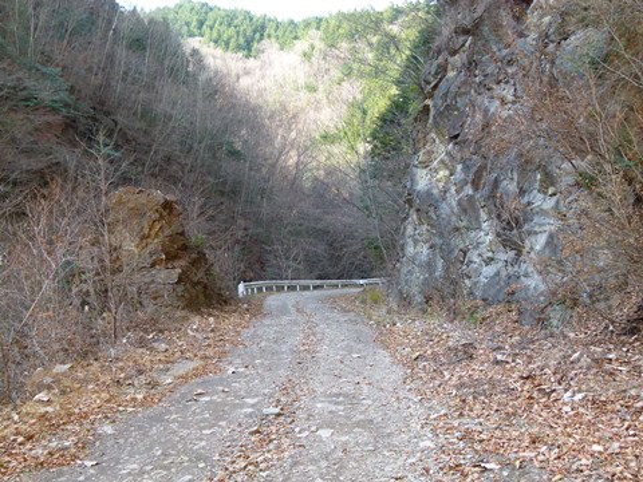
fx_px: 594
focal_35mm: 32
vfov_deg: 44.2
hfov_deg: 56.8
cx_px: 322
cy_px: 241
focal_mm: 5.8
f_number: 3
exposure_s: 1/80
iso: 100
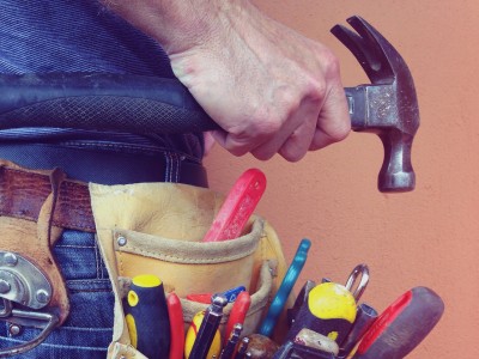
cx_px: 240
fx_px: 457
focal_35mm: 33
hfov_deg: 55.4
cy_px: 180
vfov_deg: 42.9
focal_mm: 4.12
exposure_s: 1/60
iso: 50
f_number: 2.4
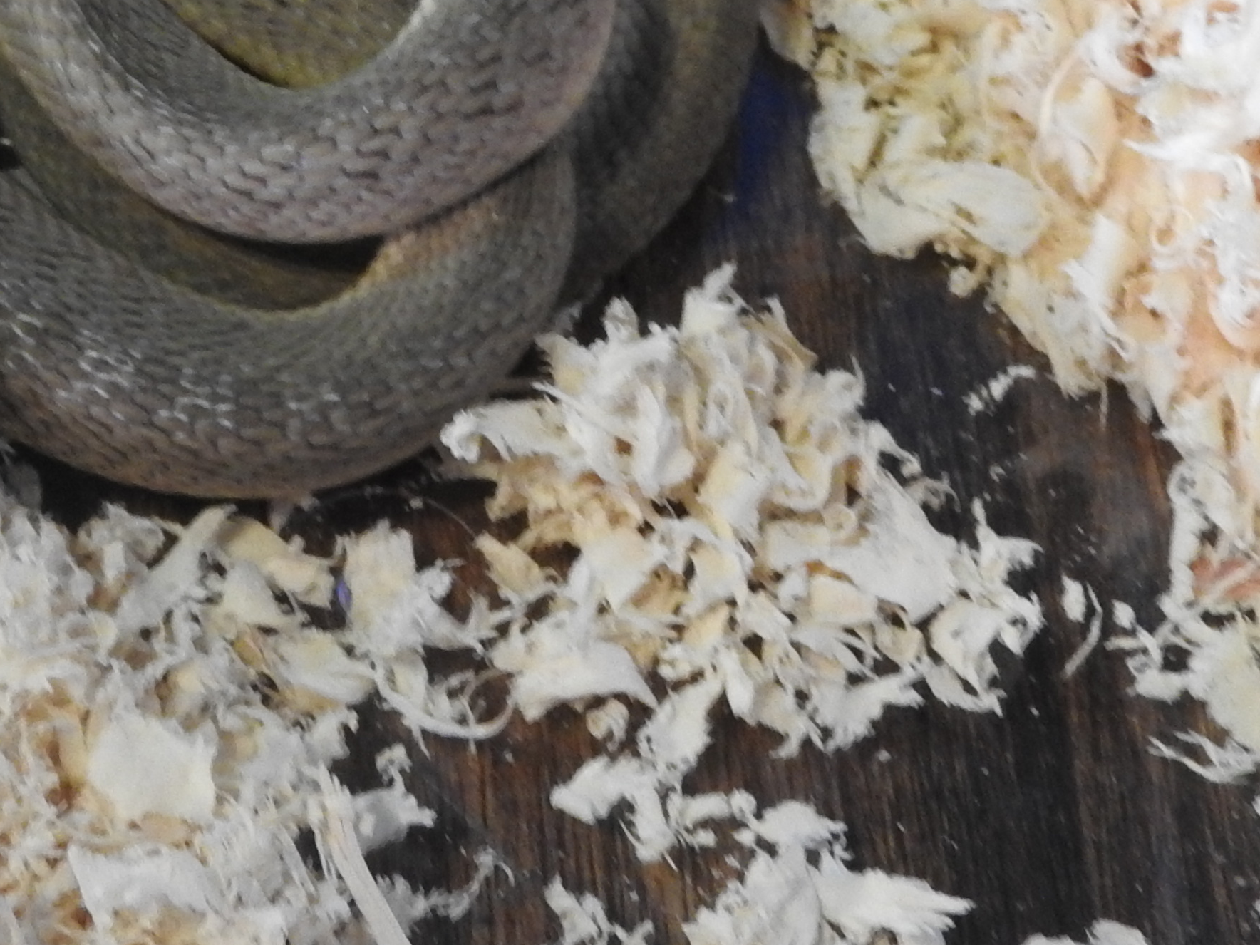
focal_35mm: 86
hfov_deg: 22.6
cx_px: 391
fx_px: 3130
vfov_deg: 16.9
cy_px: 78
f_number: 3.6
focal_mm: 5.9
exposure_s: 1/15
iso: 400
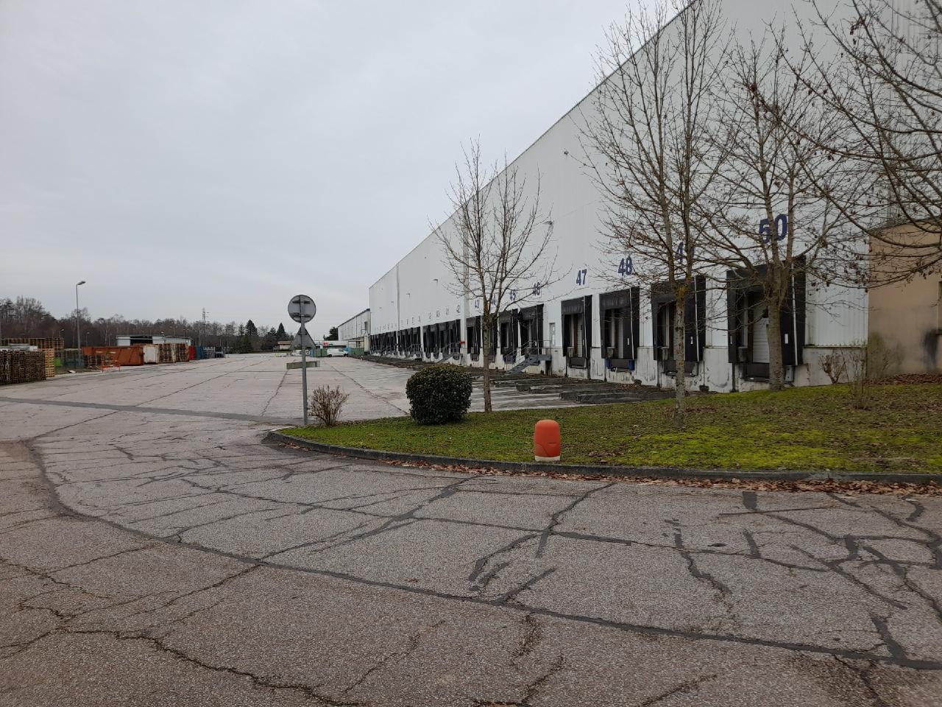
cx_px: 471
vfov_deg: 54.9
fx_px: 680
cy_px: 354
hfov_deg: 69.4
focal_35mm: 25
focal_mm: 4.6
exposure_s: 1/147
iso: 20
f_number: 2
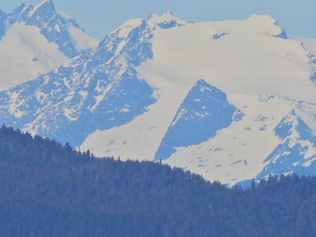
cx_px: 160
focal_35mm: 1336
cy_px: 122
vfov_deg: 1.1
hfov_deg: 1.5
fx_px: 12193
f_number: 5
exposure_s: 1/1600
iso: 100
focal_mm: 89.2
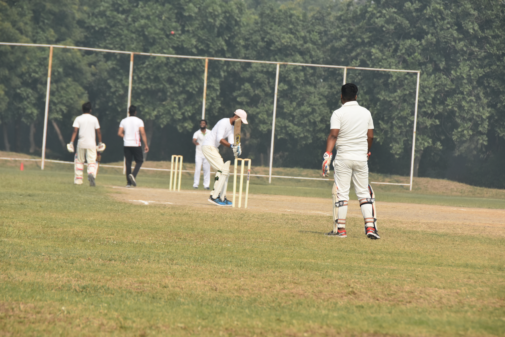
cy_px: 168
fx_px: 3156
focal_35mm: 225
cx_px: 252
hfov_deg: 9.1
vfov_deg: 6.1
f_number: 8
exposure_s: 1/1000
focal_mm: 150
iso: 280
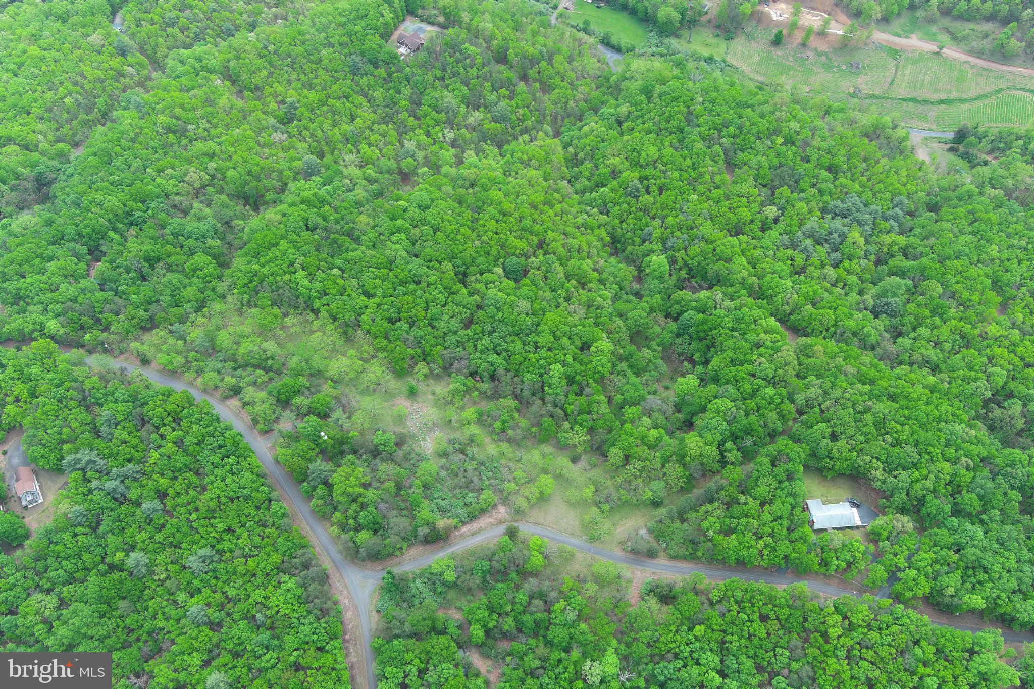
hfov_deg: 63.7
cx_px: 517
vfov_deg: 45.0
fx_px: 833
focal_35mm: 29
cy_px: 344
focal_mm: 10.57
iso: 100
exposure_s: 1/276
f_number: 2.8
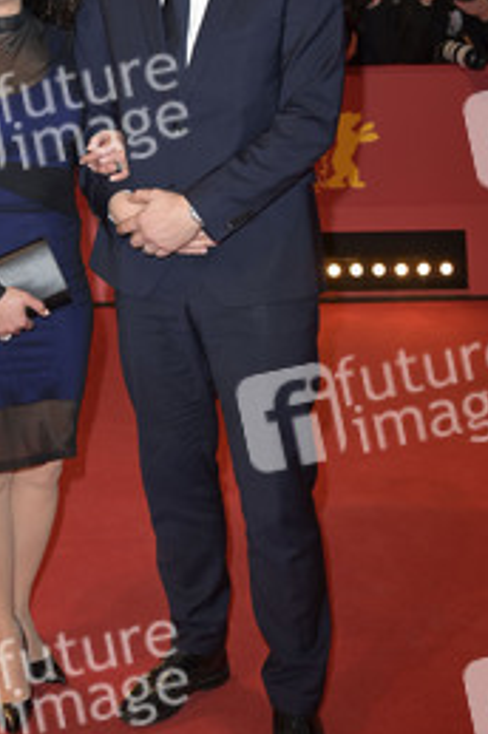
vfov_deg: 29.5
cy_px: 264
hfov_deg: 19.8
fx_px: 1386
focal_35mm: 68
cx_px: 125
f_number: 5.6
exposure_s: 1/200
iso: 800
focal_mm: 44
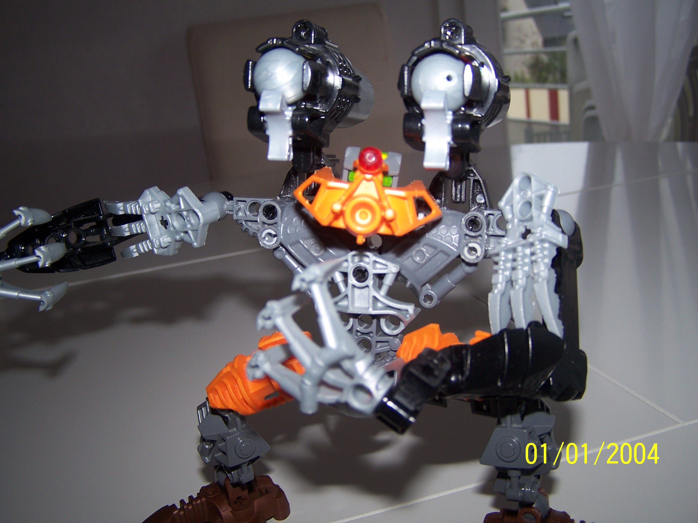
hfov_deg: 49.0
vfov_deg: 37.7
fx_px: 766
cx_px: 349
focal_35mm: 38
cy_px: 262
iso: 80
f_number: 2.8
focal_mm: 6.3
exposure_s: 1/60
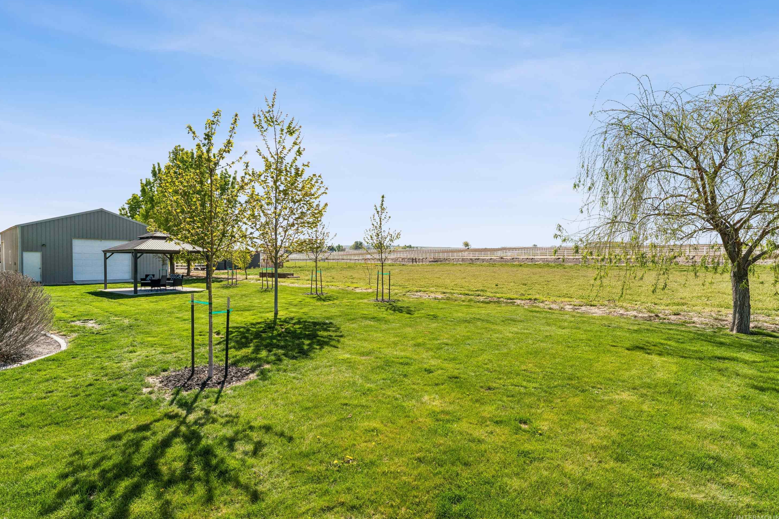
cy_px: 271
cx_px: 386
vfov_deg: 65.8
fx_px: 401
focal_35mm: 19
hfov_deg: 88.3
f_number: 13
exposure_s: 1/400
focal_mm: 17.5
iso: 400
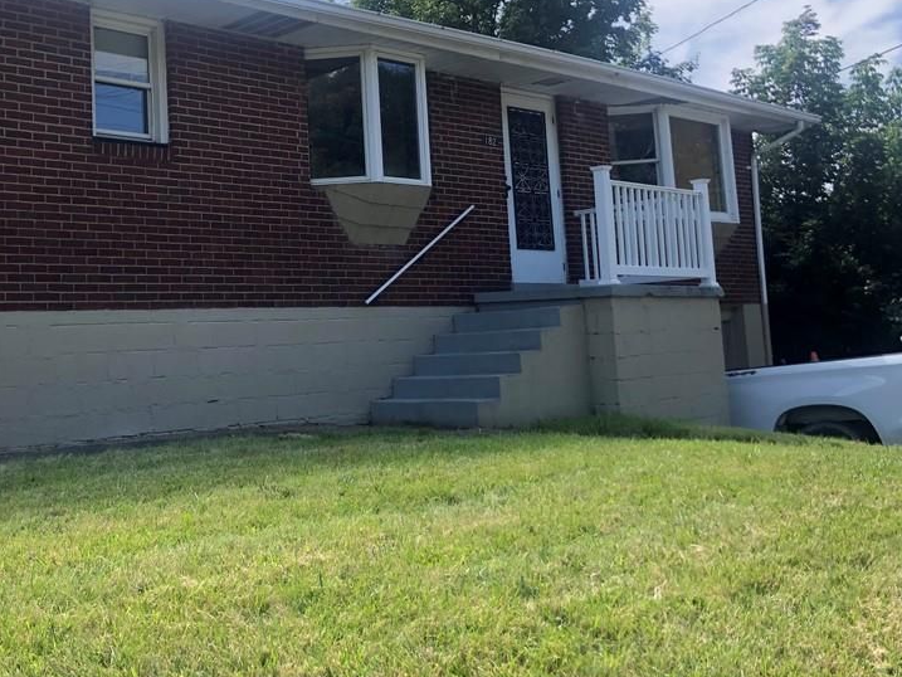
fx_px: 1042
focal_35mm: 40
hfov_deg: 45.8
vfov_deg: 35.7
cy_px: 244
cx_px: 278
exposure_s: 1/873
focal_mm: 3.99
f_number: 1.8
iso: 20
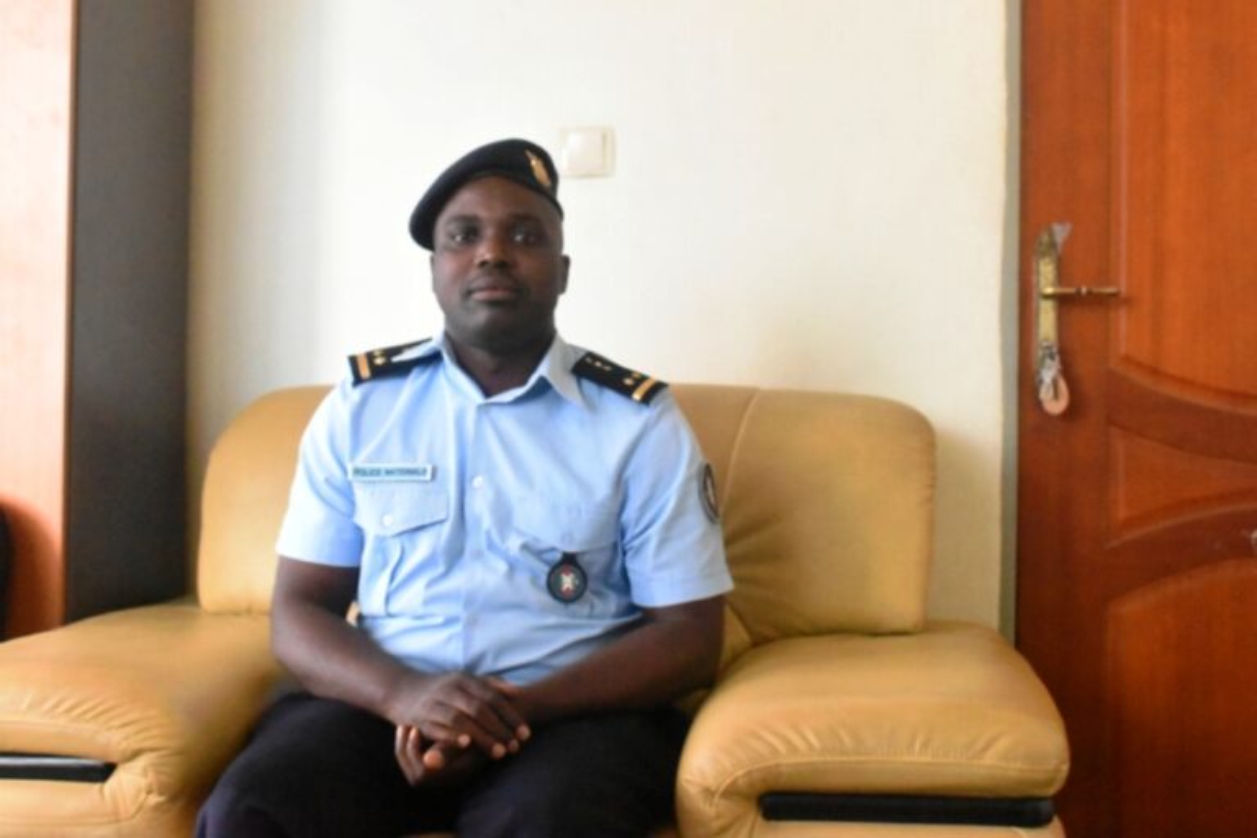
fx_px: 1571
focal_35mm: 45
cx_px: 628
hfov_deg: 43.6
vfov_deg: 29.9
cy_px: 419
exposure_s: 1/320
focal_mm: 30
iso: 16000
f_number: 9
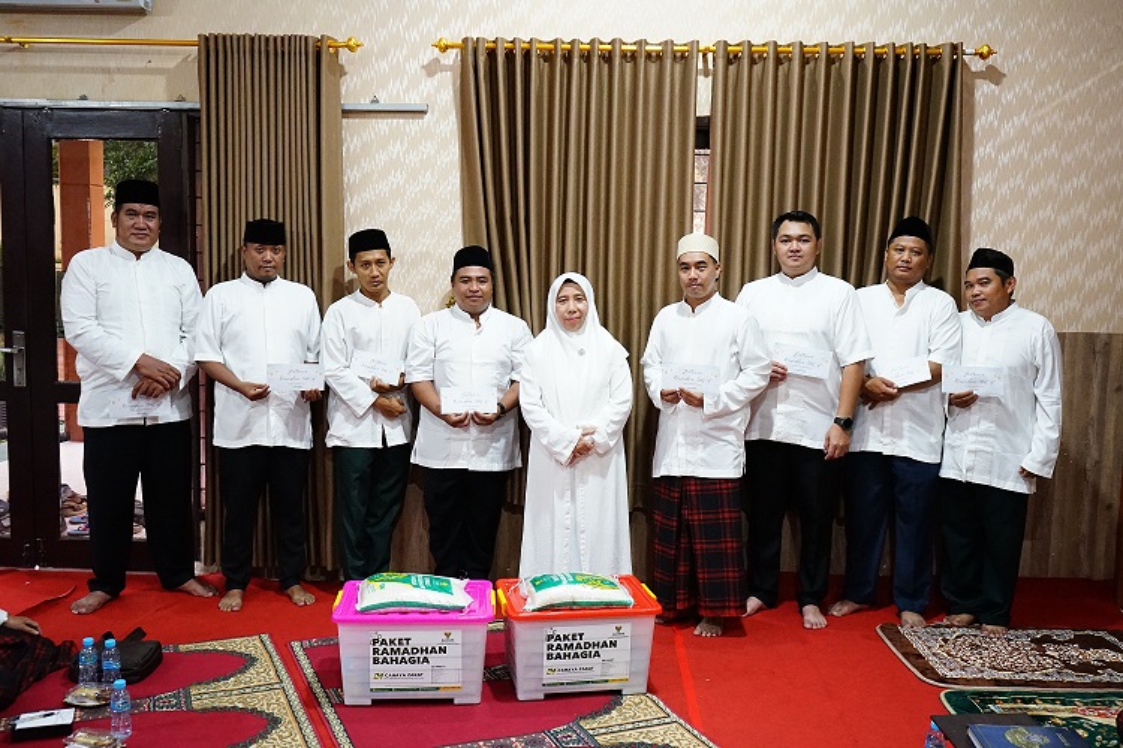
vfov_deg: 40.0
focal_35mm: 33
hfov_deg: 57.2
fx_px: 1029
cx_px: 562
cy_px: 374
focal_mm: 33
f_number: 4.5
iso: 5000
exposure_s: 1/60
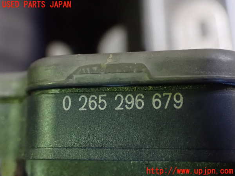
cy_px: 88
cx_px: 118
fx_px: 367
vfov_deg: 27.0
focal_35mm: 54
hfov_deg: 35.5
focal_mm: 9.65
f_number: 3.3
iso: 1600
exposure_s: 1/50
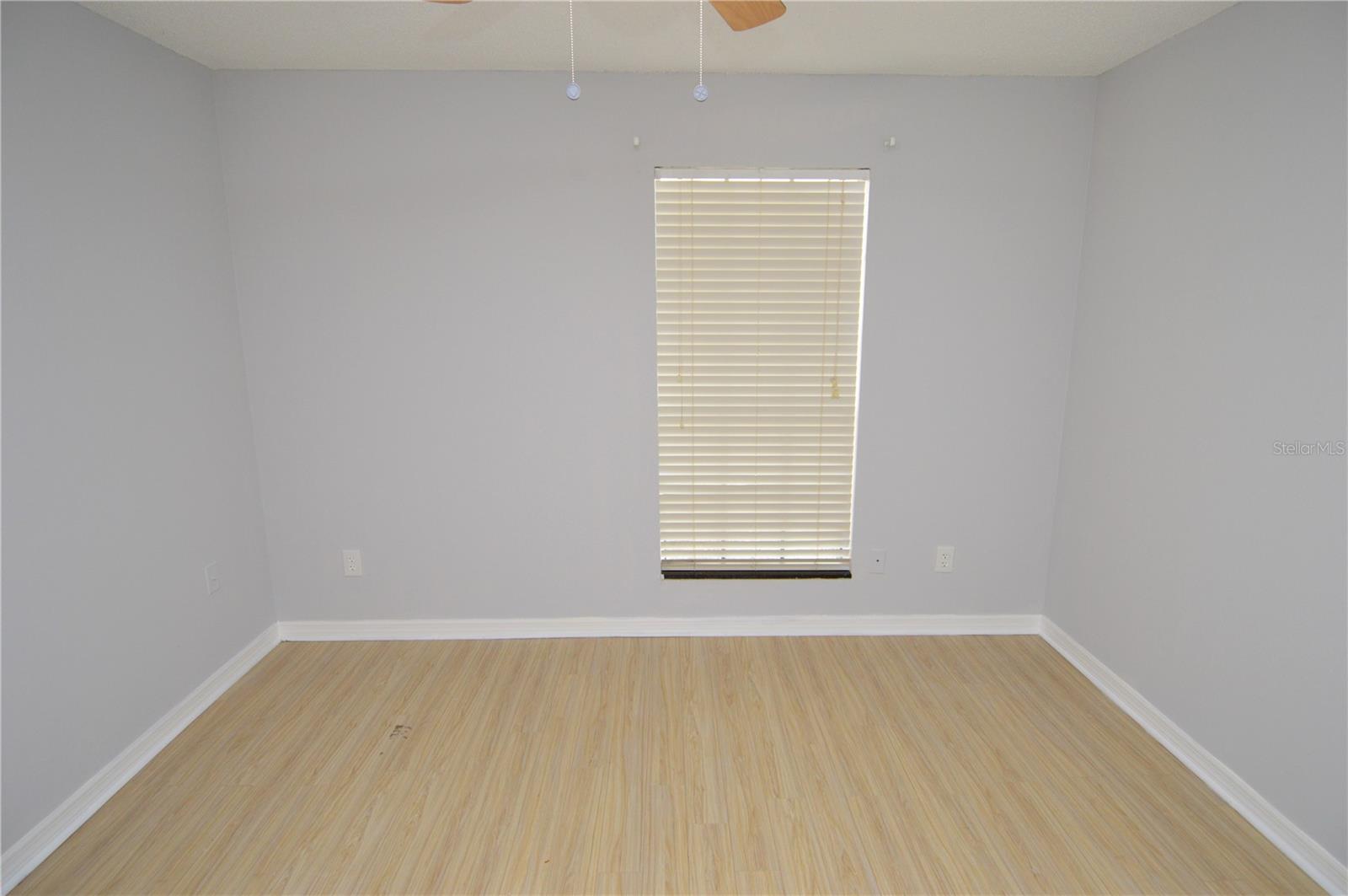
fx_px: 673
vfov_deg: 67.3
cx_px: 674
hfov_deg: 90.1
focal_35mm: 18
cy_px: 448
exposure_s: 1/60
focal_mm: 12
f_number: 4
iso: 640
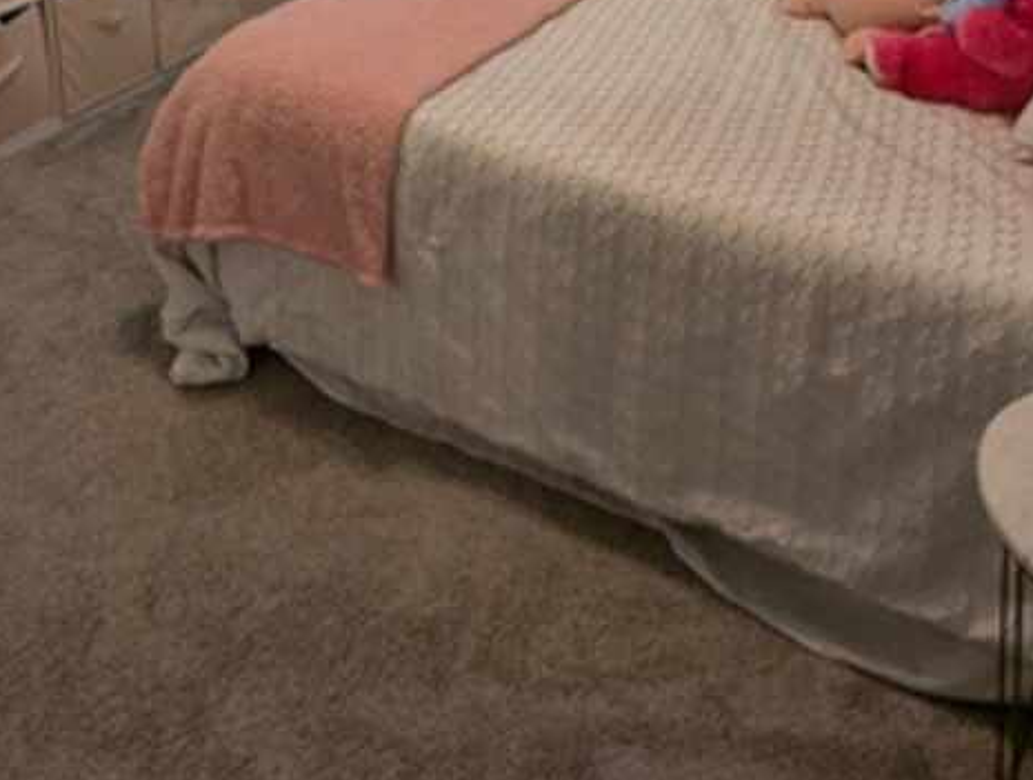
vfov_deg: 28.4
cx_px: 400
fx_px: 1316
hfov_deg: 42.6
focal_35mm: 44
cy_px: -171
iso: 62
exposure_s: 1/40
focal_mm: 2.35
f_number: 2.2
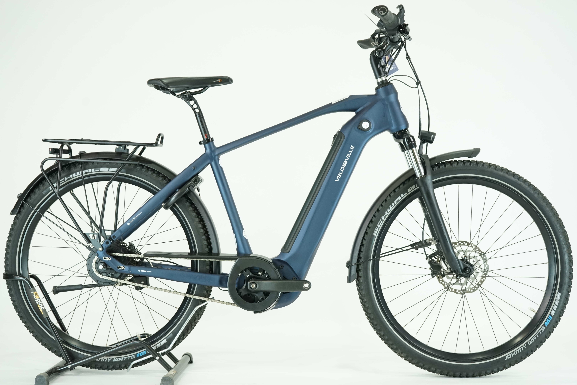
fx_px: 914
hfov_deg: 35.1
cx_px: 288
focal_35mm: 57
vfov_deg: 23.8
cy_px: 192
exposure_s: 1/200
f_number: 5
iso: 2000
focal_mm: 57
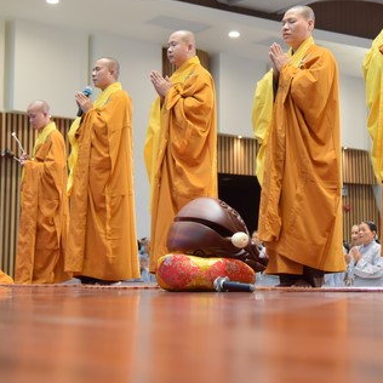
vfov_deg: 22.4
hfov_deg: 22.5
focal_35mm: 77
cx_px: 216
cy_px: 149
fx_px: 964
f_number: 4
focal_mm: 44
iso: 1000
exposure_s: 1/100
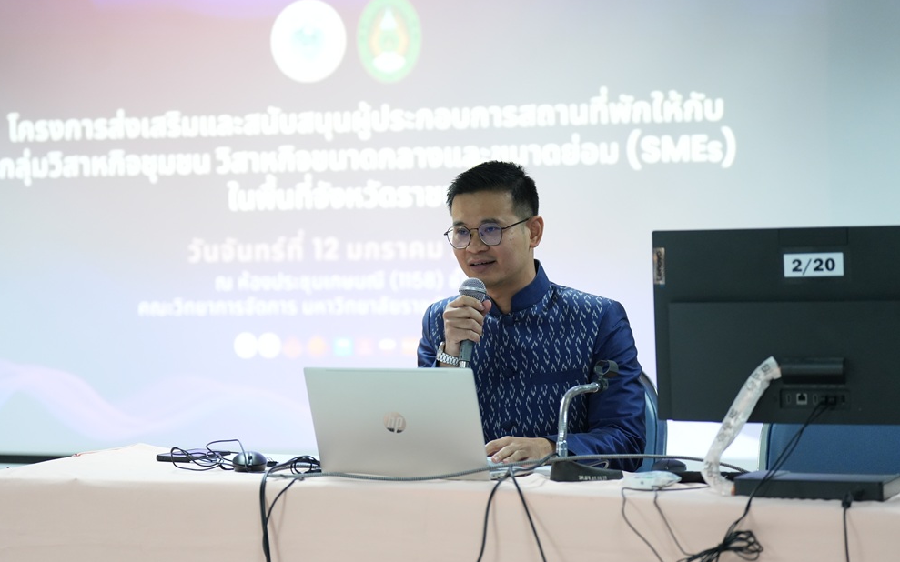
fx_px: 2551
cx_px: 446
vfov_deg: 12.6
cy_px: 278
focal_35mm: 104
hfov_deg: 20.0
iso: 3200
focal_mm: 101
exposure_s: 1/160
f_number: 2.8
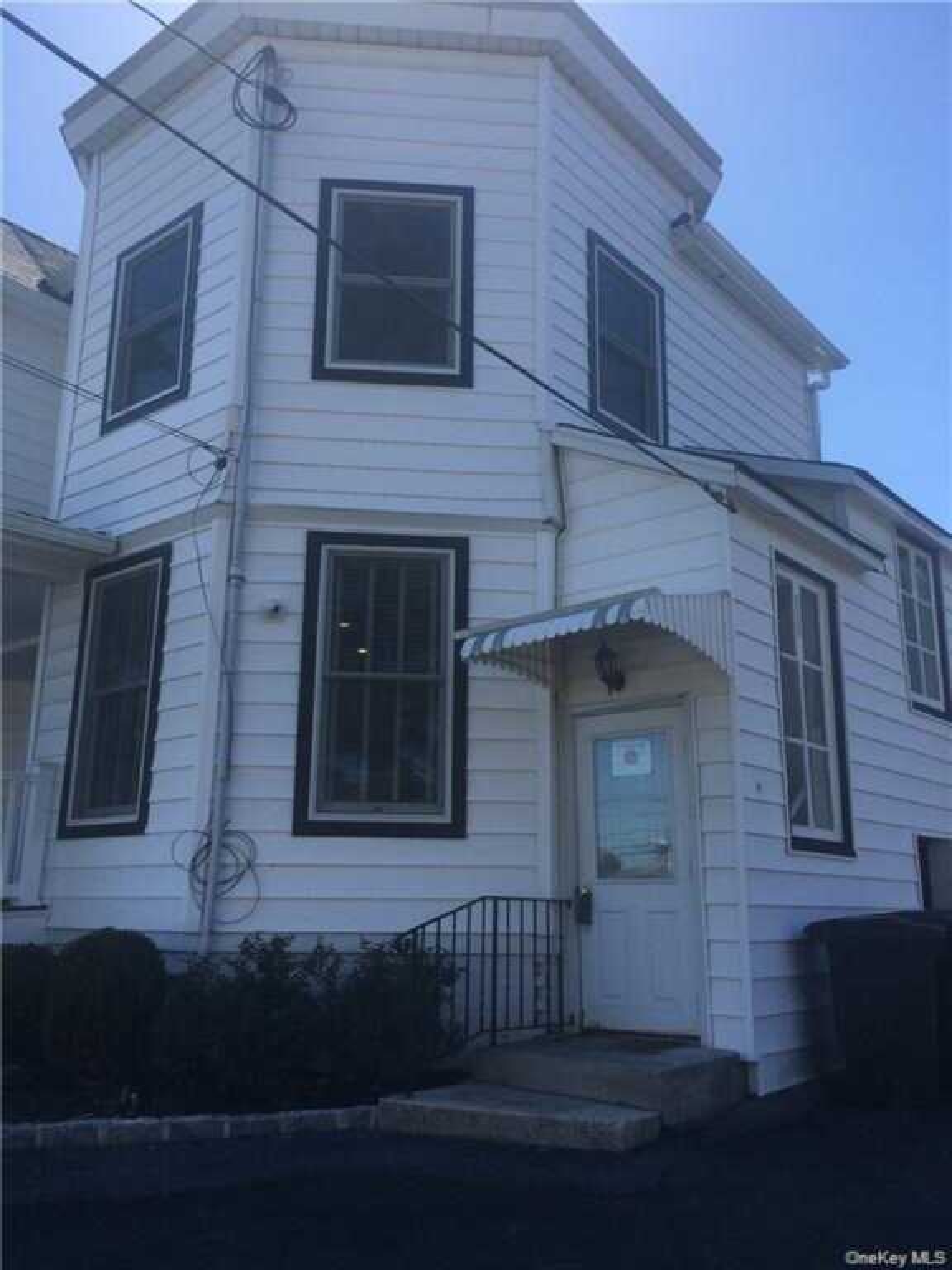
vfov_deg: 61.7
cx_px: 476
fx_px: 1063
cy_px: 635
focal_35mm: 29
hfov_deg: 48.2
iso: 25
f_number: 2.2
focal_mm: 4.15
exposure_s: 1/962
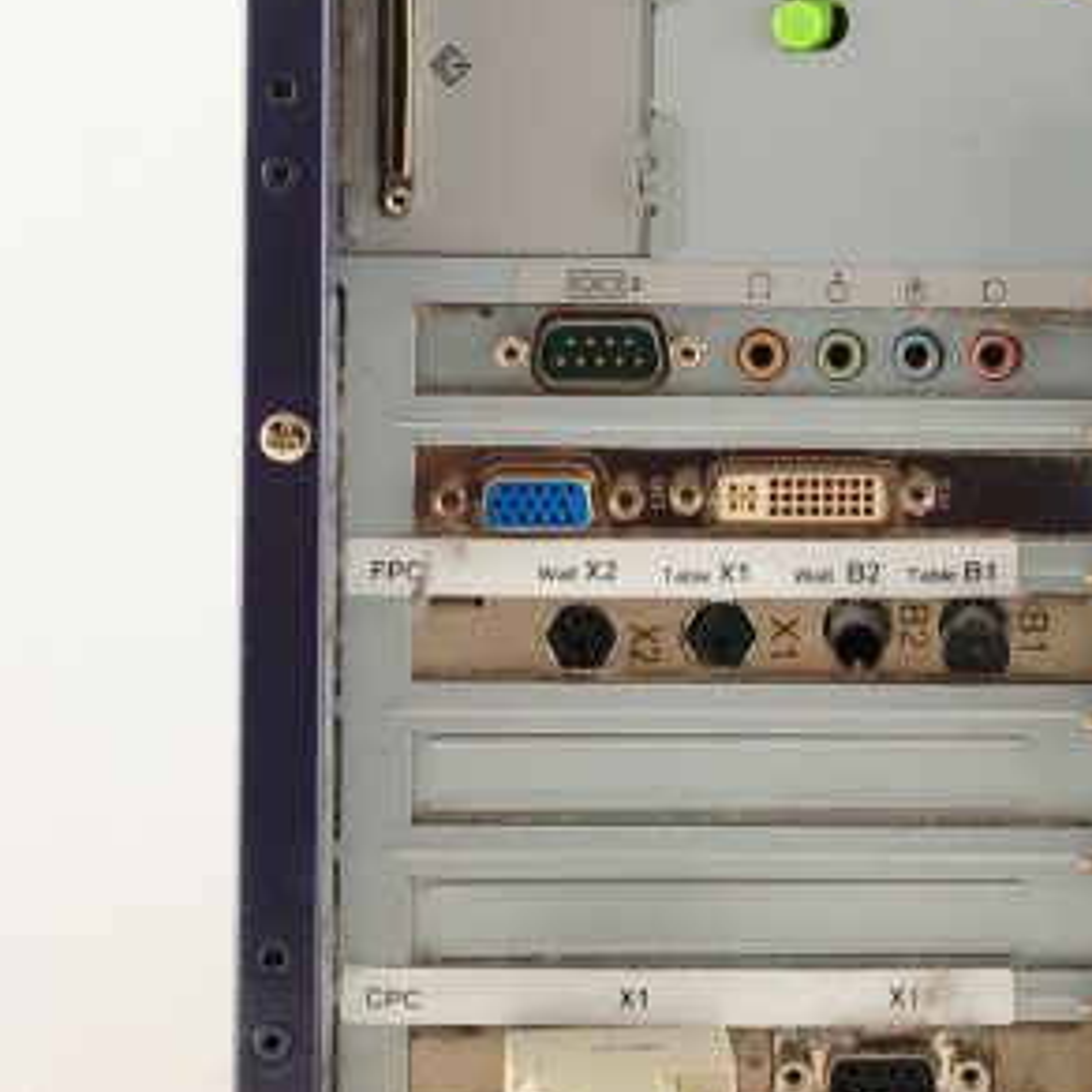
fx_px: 4675
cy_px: -340
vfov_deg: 12.9
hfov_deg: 13.2
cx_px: 935
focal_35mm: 131
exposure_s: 1/160
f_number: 10
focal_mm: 50
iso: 1600
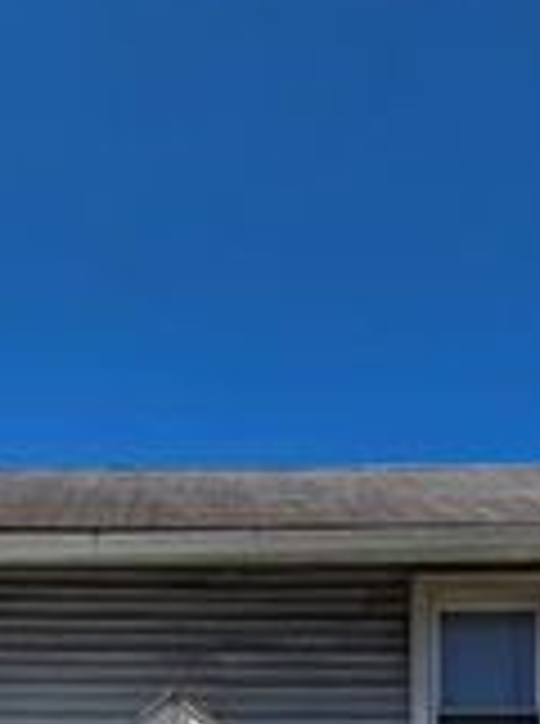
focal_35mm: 54
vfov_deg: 23.5
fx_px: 1128
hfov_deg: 26.8
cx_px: 180
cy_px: 1221
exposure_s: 1/2346
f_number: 1.9
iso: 40
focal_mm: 2.2
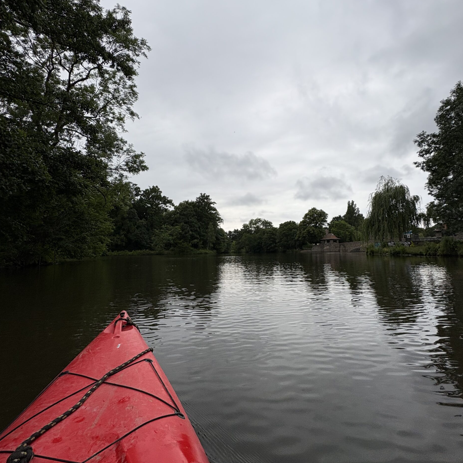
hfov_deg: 84.0
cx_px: 236
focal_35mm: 17
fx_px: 257
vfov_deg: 84.0
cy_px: 235
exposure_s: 1/2584
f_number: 2.2
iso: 50
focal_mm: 2.22
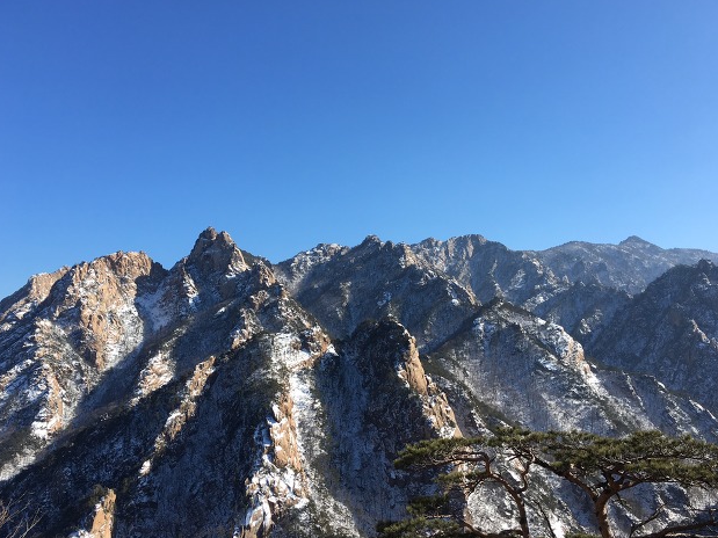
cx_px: 357
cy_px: 264
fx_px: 622
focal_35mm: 30
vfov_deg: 46.8
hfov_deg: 60.0
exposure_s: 1/1261
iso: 25
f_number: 2.2
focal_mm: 4.15
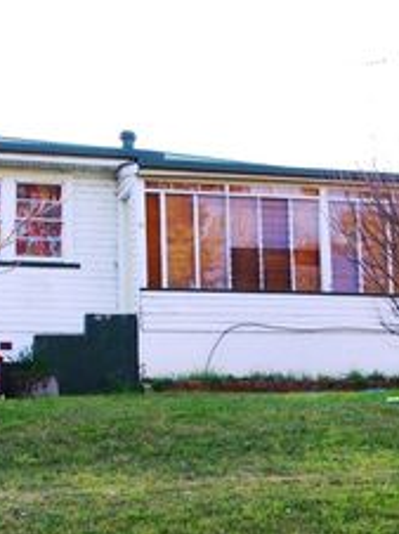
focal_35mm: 72
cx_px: 255
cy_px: 341
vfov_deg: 27.0
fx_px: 1109
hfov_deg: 20.4
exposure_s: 1/100
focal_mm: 24.38
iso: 400
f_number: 11
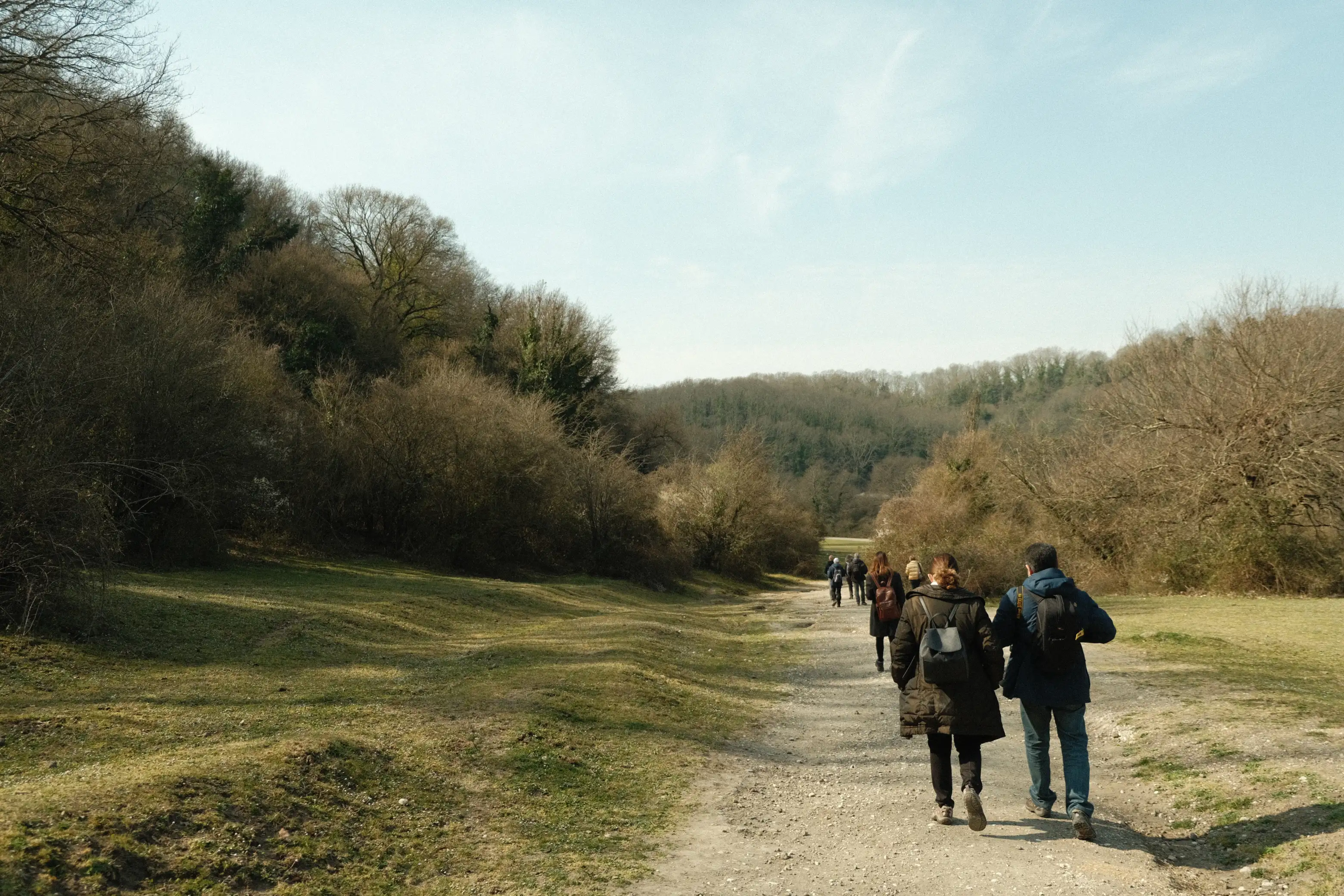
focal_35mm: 31
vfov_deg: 42.3
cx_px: 672
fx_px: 1157
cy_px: 448
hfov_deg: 60.3
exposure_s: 1/1250
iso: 200
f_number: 3.2
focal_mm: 20.5
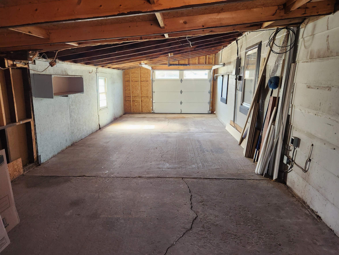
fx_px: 225
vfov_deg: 58.9
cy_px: 128
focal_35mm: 23
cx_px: 170
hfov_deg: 73.9
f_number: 1.8
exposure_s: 1/120
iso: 400
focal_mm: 5.4
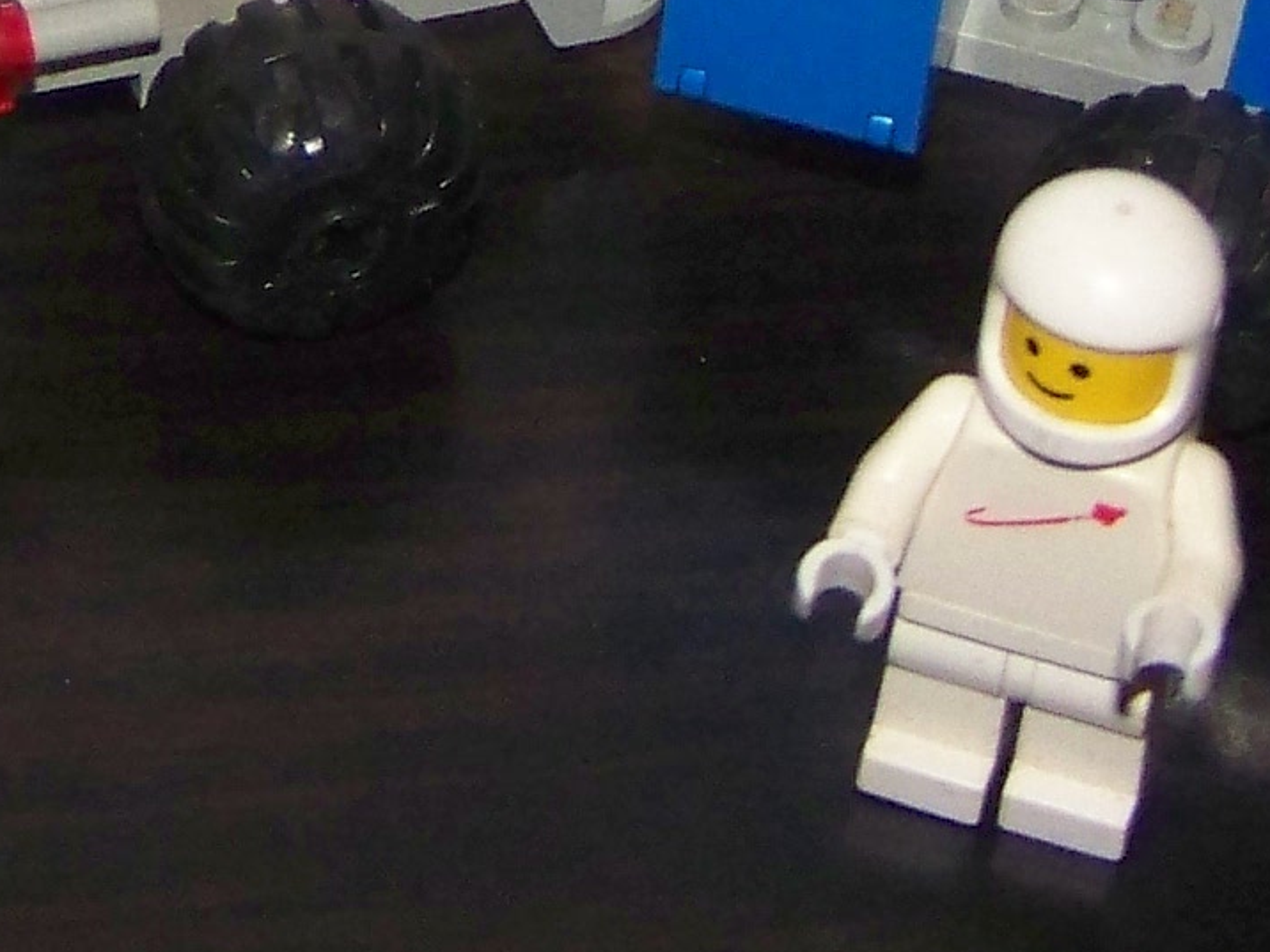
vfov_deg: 8.8
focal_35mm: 163
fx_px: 5980
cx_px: 60
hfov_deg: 12.0
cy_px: -624
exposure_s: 1/30
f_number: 2.8
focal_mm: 6.3
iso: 200
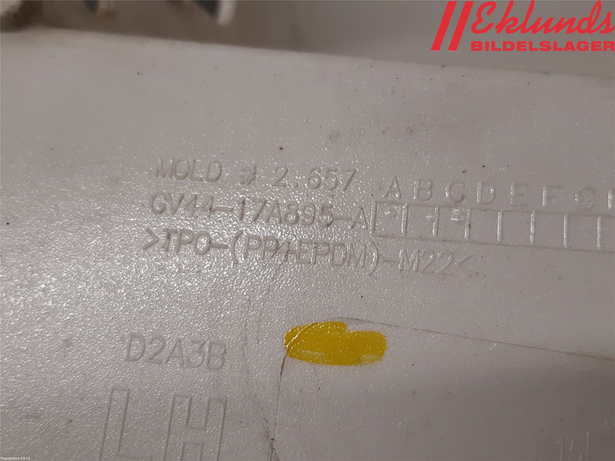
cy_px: 230
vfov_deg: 53.1
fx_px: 462
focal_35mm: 26
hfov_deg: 67.3
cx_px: 308
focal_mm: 3.93
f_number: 1.7
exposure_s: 1/100
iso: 80
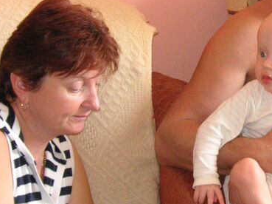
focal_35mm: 102
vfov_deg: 14.4
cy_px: 52
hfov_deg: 19.1
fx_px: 801
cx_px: 226
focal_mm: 7.8
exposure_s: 1/45
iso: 160
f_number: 3.3
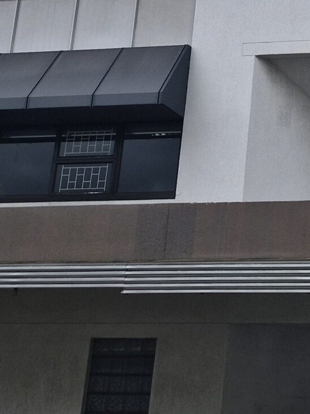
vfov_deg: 24.0
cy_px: 140
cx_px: 422
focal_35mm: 81
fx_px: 967
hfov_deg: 17.0
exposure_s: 1/1188
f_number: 1.8
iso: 50
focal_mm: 5.54
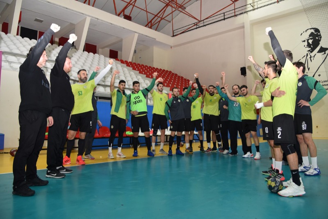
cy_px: 110
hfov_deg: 73.7
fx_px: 219
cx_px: 164
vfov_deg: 53.2
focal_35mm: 24
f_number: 4.5
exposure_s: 1/80
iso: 800
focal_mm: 24
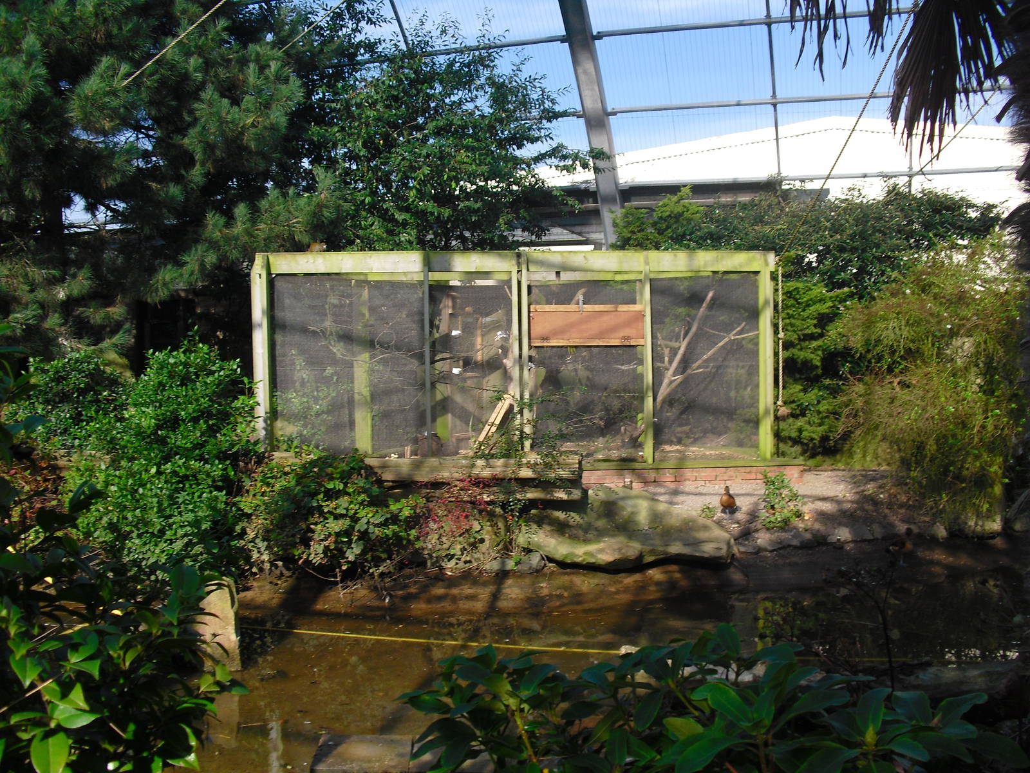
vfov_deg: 39.7
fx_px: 1071
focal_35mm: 36
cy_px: 386
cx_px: 515
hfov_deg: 51.4
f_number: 7.8
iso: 100
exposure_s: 1/100
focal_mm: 6.3
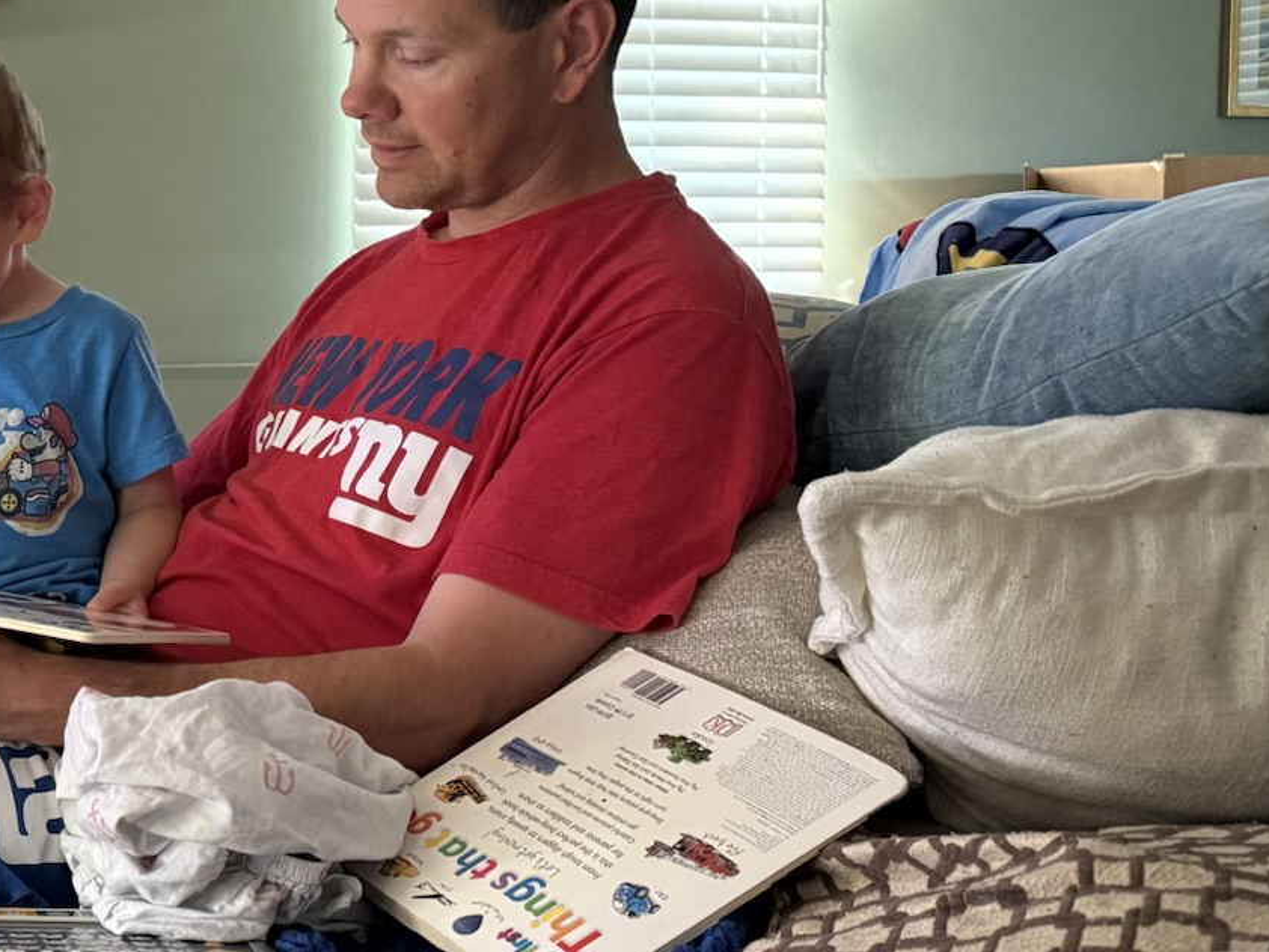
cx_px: -101
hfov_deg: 30.5
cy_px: 407
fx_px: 2090
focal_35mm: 57
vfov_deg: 25.6
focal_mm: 6.76
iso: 800
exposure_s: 1/60
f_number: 1.78
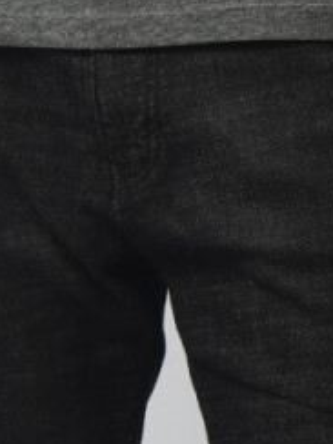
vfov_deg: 7.2
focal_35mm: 265
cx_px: 255
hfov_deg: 5.6
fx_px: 3399
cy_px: -433
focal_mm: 56
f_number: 6.3
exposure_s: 1/125
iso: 400
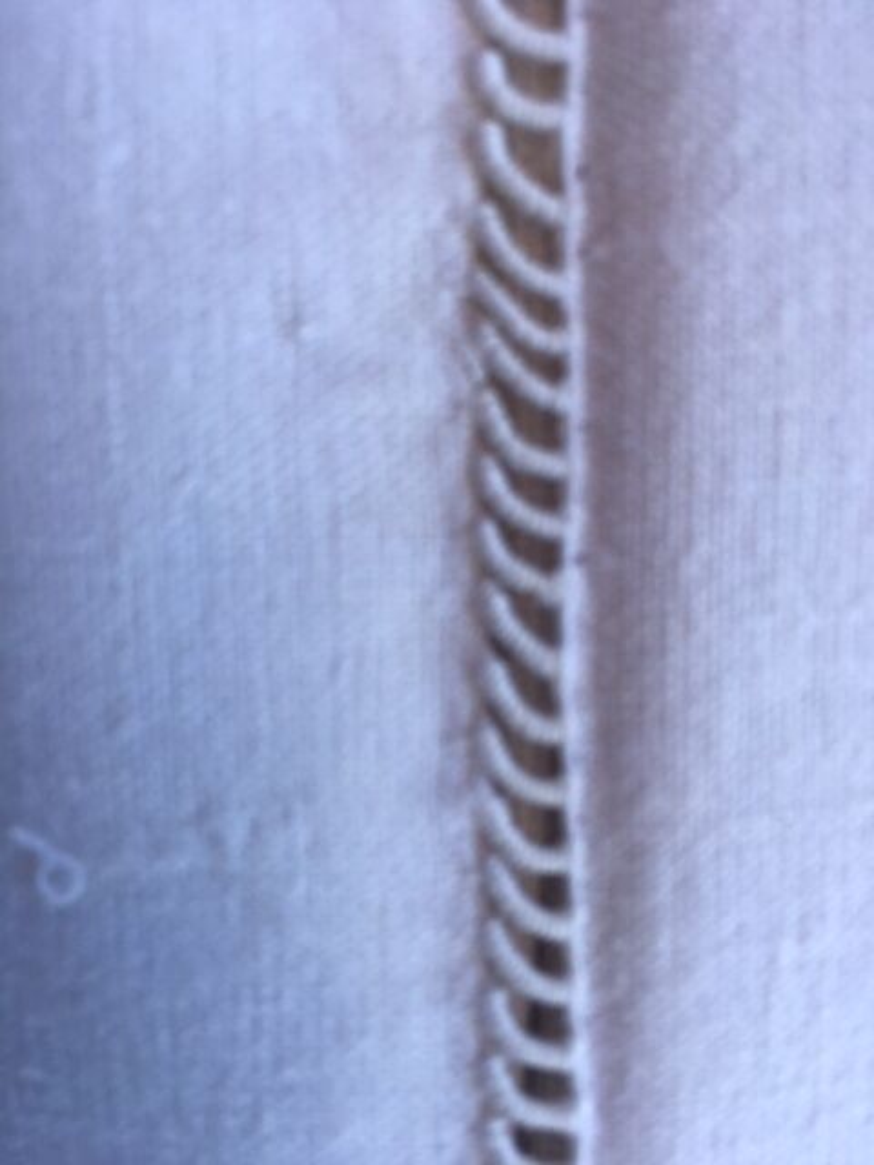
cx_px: 437
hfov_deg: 48.2
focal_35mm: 29
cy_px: 582
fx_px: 976
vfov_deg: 61.7
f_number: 2.2
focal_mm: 4.15
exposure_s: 1/469
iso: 25
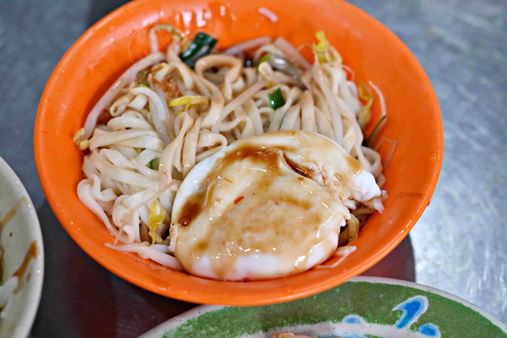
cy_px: 169
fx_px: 1056
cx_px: 254
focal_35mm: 75
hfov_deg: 27.0
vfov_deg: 18.2
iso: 1100
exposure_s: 1/200
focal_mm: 50
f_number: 3.2
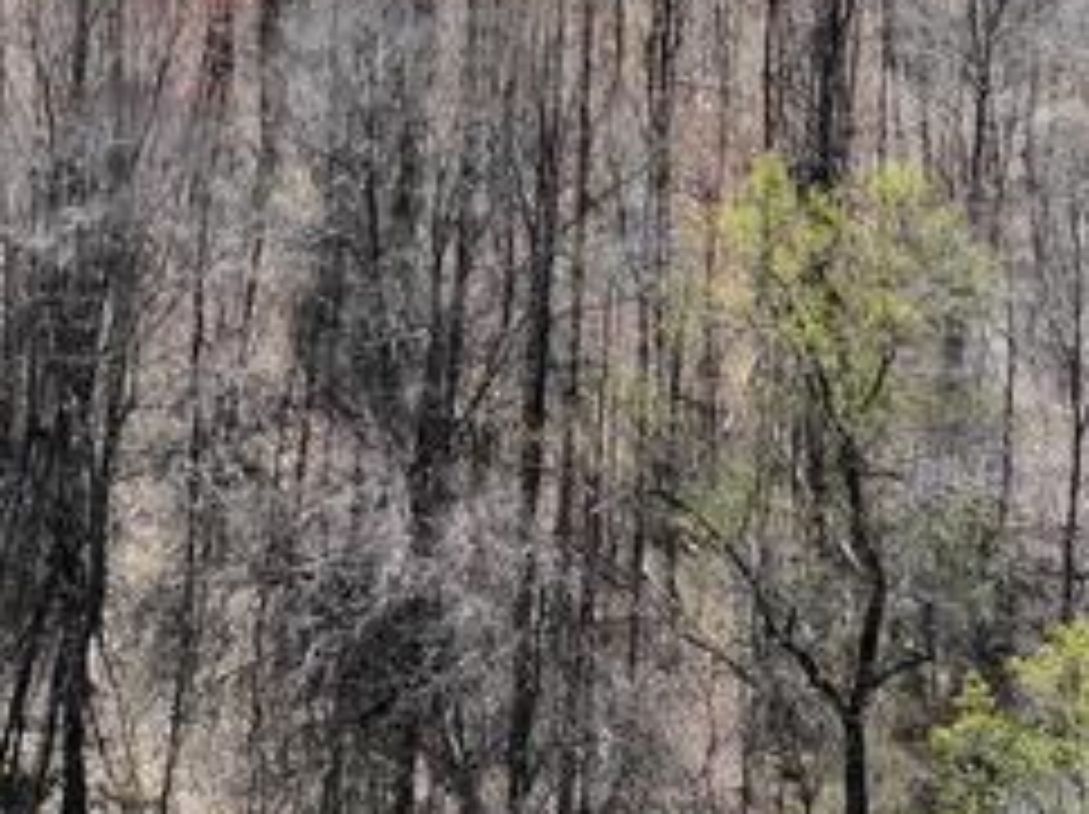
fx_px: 4494
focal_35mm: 143
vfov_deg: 9.6
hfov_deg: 13.6
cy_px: -875
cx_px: -40
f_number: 2.8
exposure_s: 1/3200
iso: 410
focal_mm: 12.29
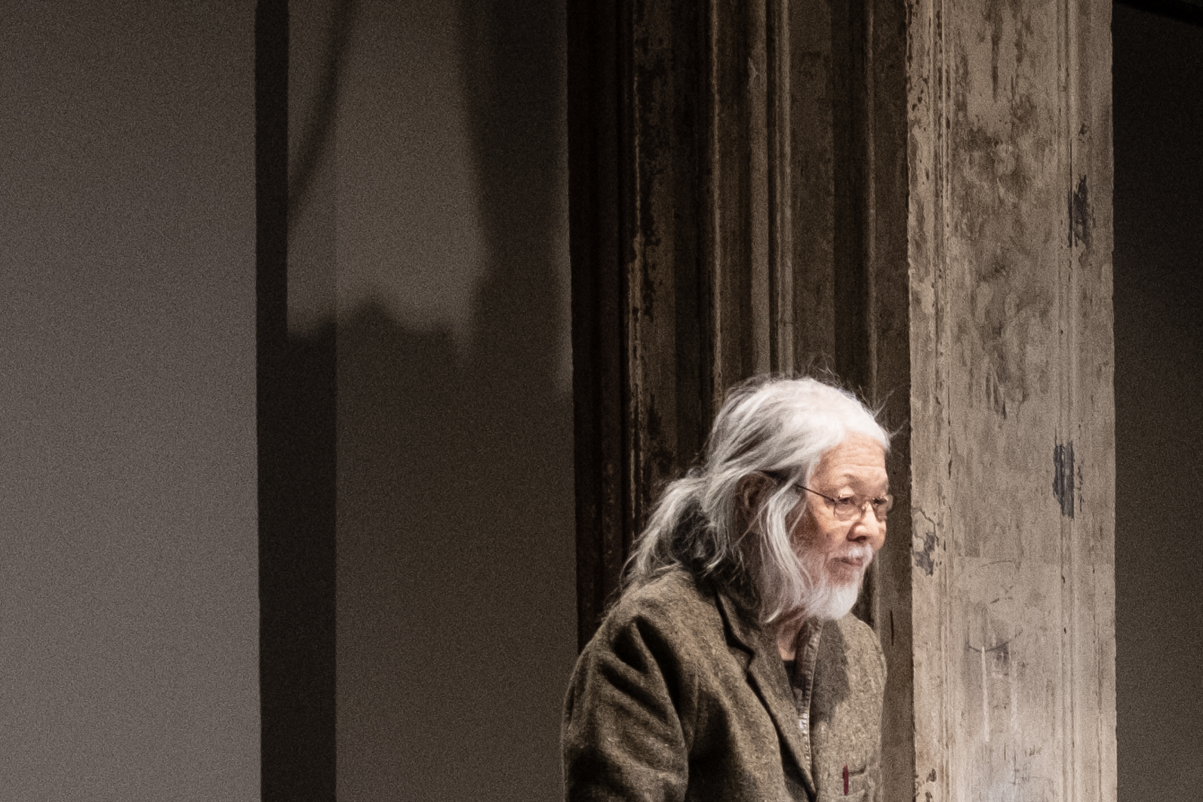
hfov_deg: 14.4
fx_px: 4578
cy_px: 1017
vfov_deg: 9.8
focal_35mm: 137
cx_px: 1524
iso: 3200
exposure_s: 1/40
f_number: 5
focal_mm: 23
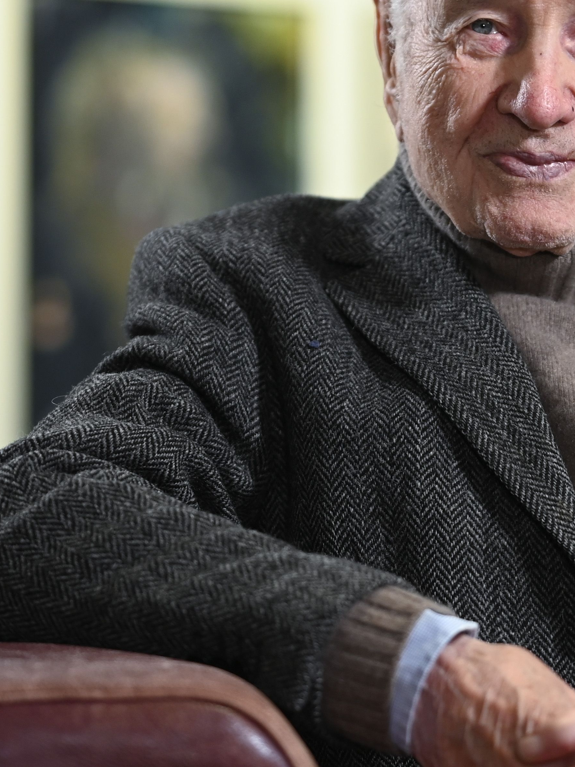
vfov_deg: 9.5
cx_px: 453
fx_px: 4607
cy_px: 288
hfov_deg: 7.1
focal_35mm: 208
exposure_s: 1/200
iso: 800
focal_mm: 85
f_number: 2
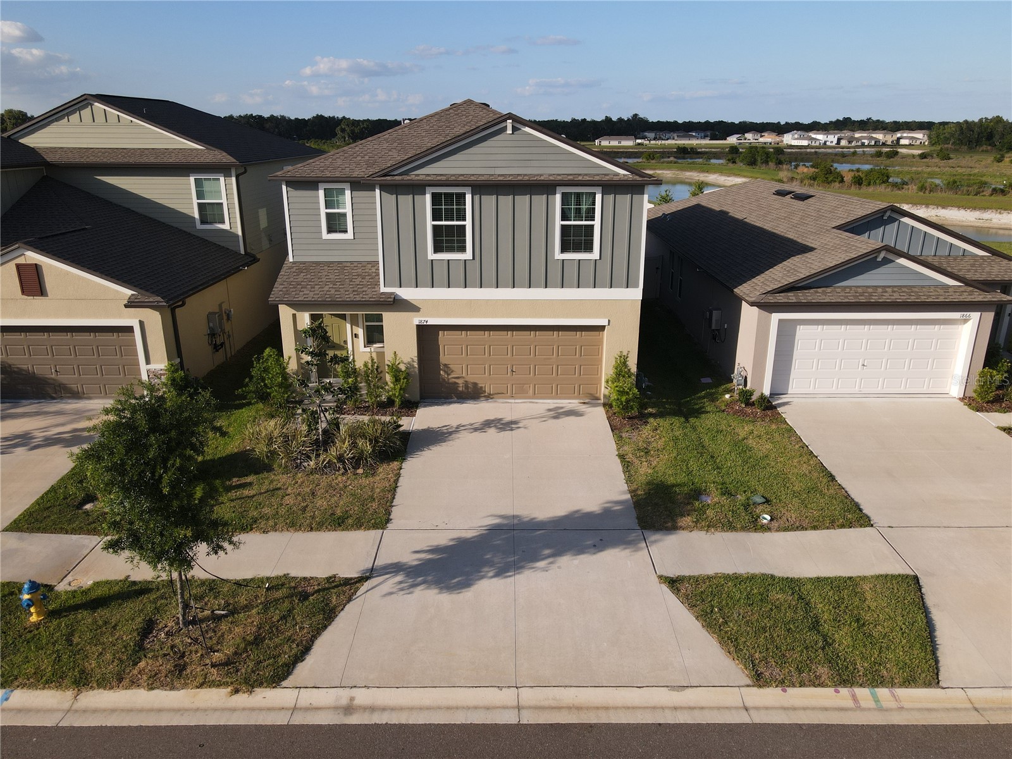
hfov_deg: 71.6
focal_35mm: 24
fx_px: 702
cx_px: 506
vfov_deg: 56.8
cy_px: 380
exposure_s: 1/15
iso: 110
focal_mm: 4.5
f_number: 2.8
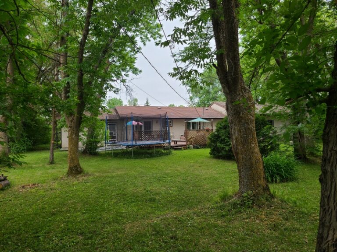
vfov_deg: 53.1
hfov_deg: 67.3
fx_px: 253
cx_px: 168
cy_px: 126
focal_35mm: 26
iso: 40
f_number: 1.8
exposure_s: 1/487
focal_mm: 5.4
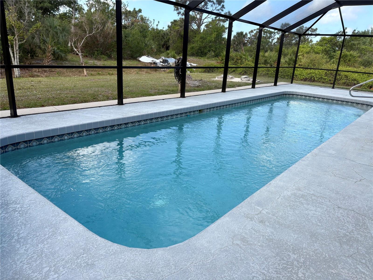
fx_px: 280
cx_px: 186
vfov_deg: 53.1
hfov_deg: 67.3
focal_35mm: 26
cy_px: 140
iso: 50
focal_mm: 5.96
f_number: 1.6
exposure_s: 1/667
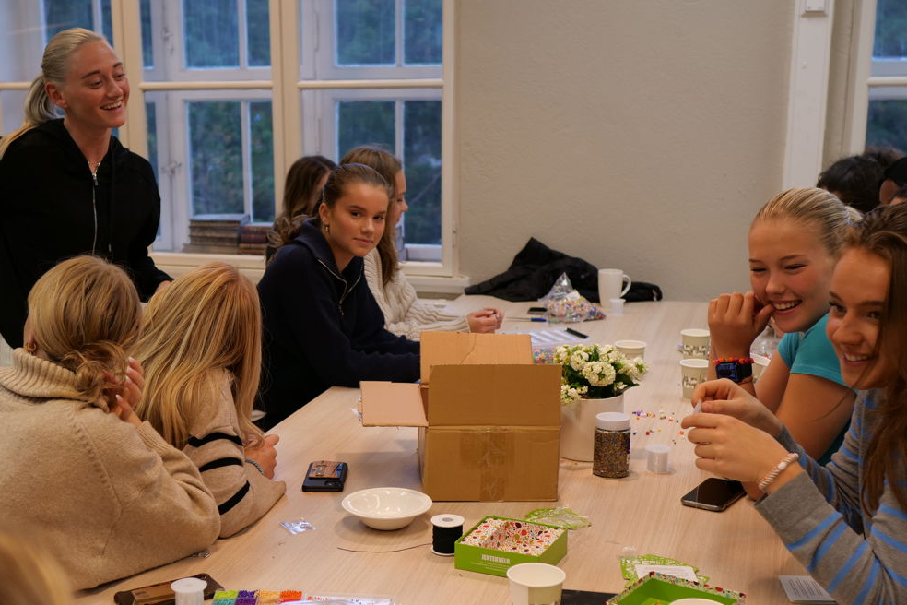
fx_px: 1159
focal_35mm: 46
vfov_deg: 29.2
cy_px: 365
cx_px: 359
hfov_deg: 42.5
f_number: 1.8
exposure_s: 1/200
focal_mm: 16
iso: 200
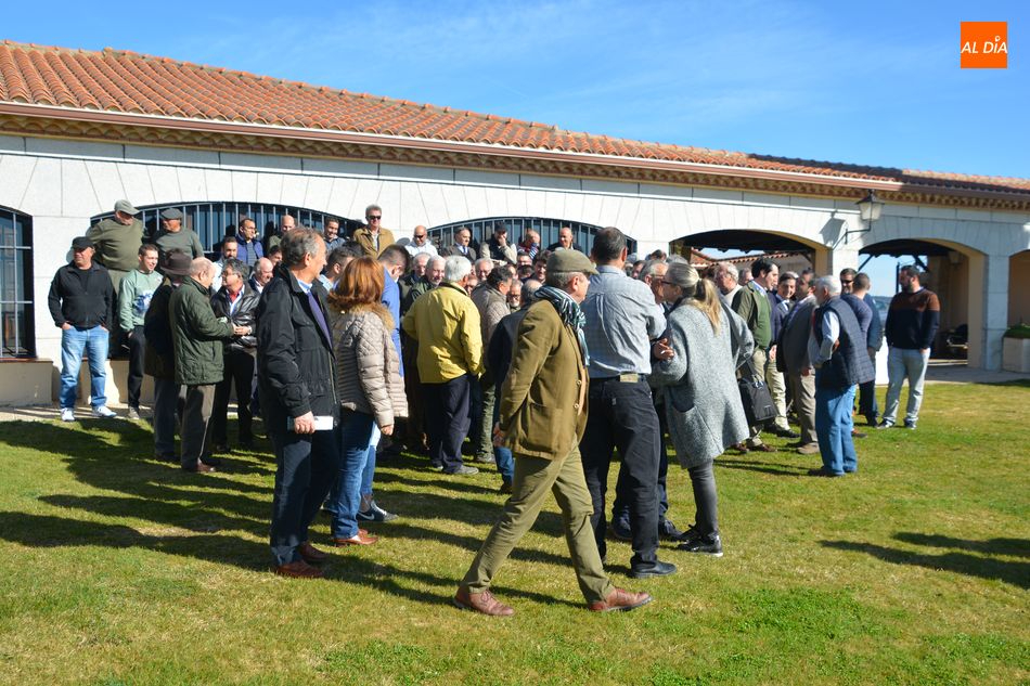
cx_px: 515
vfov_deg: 40.0
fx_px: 944
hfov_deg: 57.2
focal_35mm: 33
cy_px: 343
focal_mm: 22
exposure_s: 1/250
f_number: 8
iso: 100
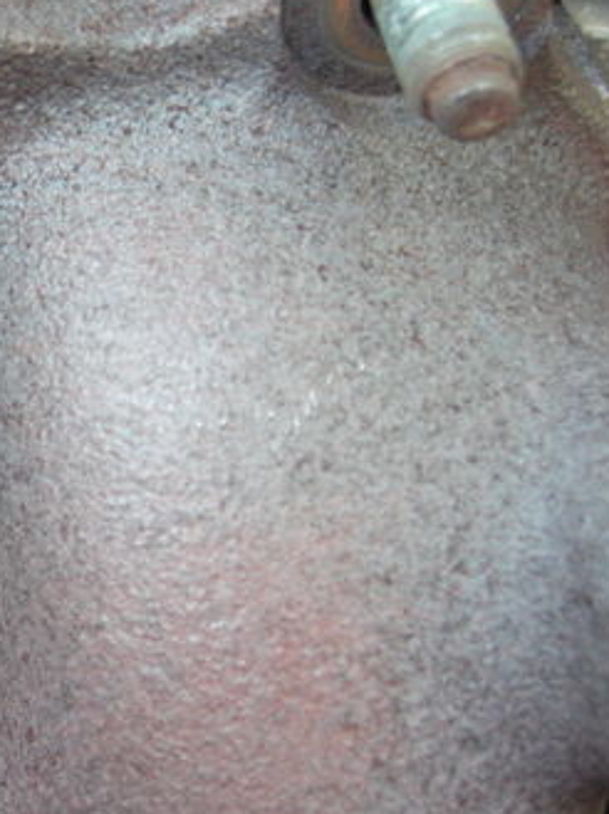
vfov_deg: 26.3
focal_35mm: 74
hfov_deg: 18.7
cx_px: -131
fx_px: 1739
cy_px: 344
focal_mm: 7.9
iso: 400
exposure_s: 1/40
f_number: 2.8
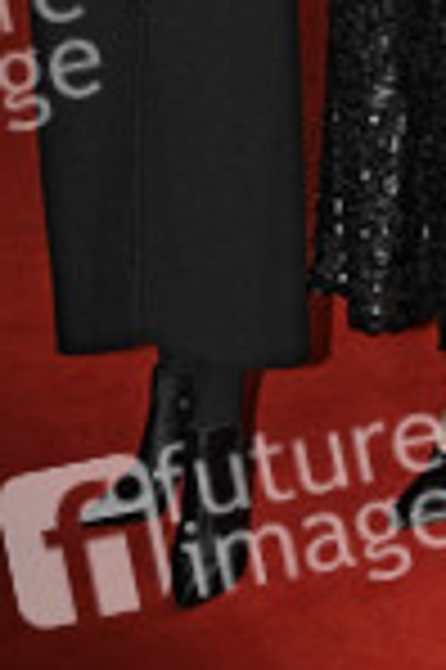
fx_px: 2608
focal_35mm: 140
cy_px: -153
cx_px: 360
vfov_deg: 14.2
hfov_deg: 9.7
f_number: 5
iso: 1600
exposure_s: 1/320
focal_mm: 35
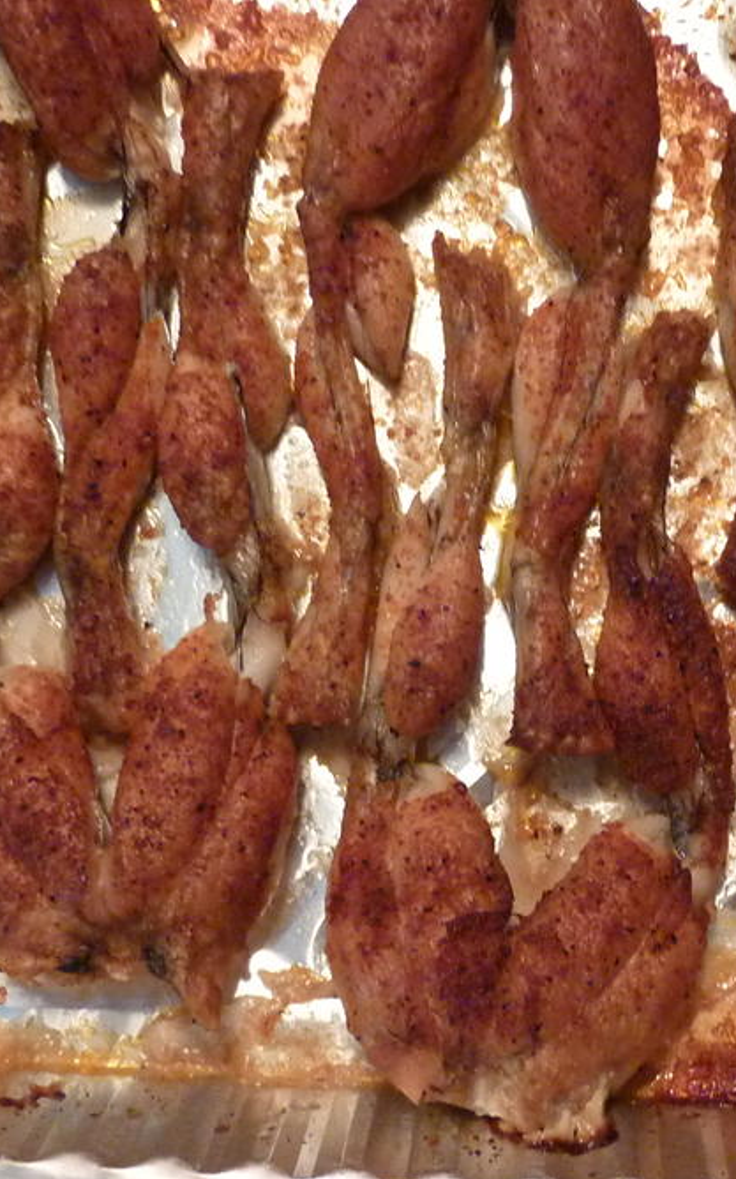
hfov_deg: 25.5
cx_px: 563
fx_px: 1606
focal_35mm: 50
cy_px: 594
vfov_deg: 40.3
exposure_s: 1/10
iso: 400
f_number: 3.3
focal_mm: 4.1
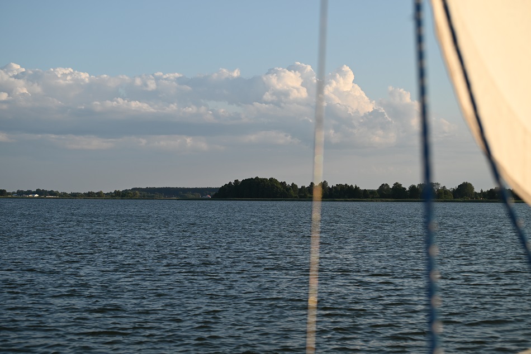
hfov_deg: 24.8
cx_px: 266
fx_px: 1210
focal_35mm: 82
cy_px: 177
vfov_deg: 16.7
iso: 100
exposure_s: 1/320
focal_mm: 82
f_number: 6.3
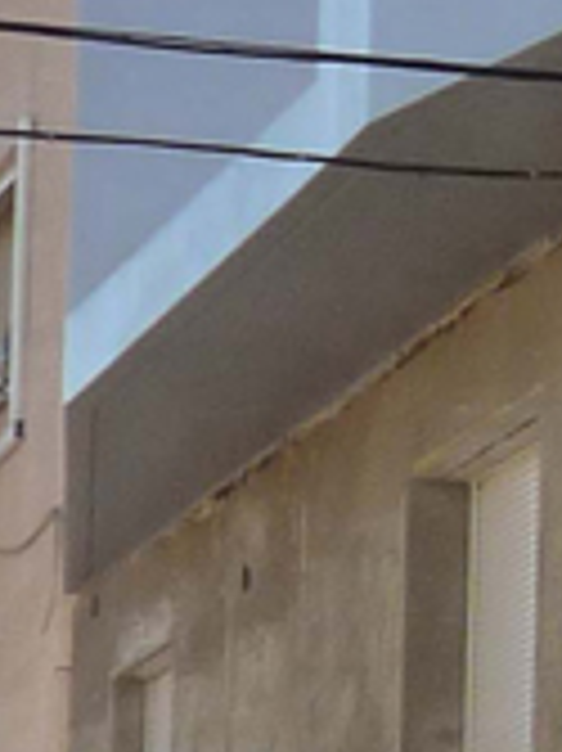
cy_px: 137
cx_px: 1628
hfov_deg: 5.8
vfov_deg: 8.2
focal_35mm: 240
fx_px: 5202
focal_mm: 5.3
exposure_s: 1/640
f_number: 4
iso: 160
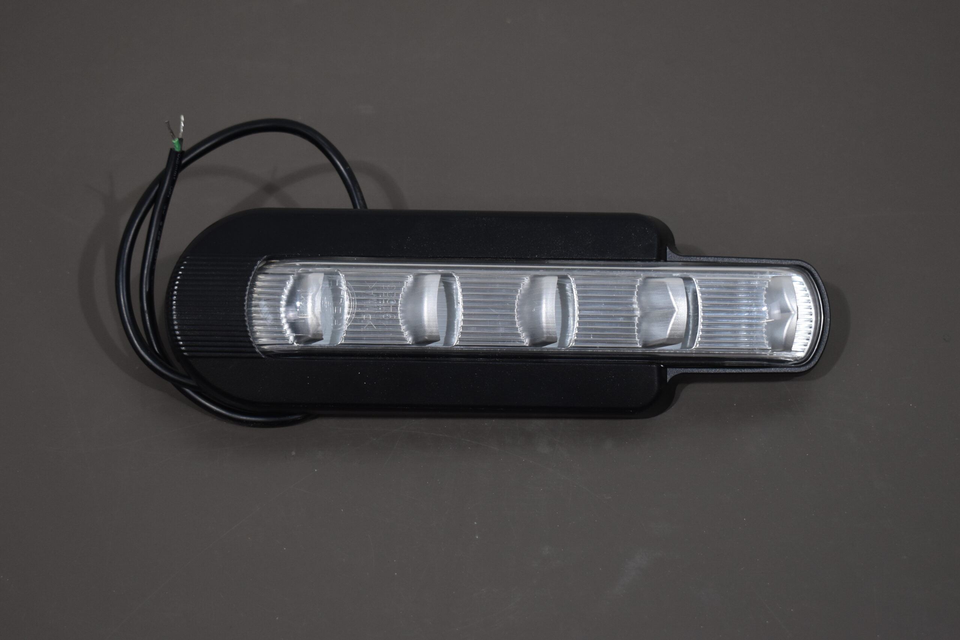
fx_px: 1840
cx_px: 480
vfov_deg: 19.7
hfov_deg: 29.2
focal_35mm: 69
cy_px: 320
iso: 800
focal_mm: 46
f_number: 5.3
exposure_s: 1/200
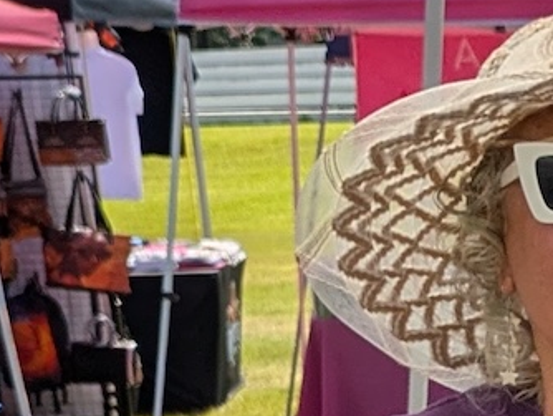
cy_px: 847
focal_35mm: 187
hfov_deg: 9.2
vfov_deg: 7.6
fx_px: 2990
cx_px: 1444
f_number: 1.89
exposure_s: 1/2841
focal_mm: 5.43
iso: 53
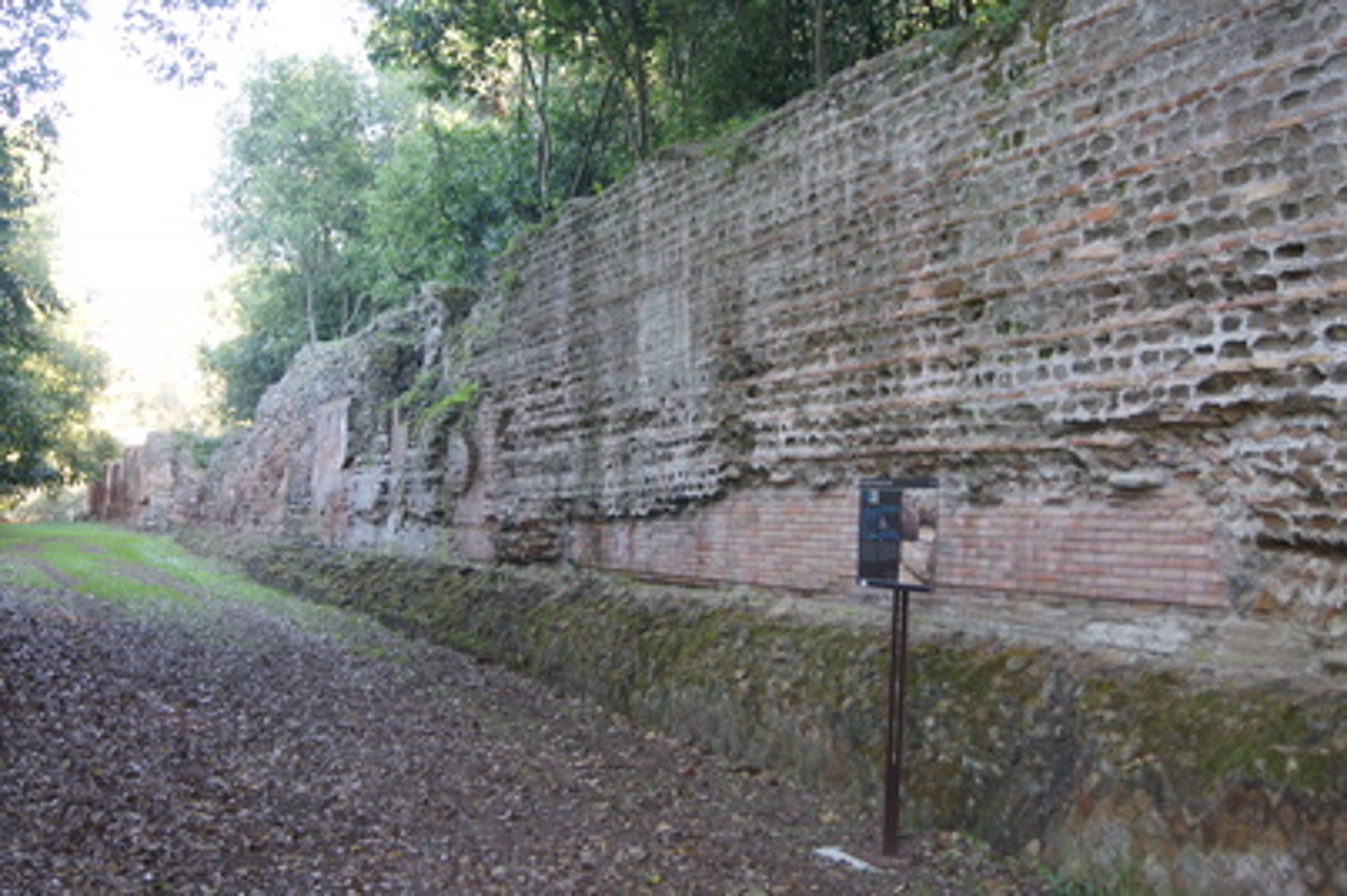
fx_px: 1570
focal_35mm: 42
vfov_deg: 31.8
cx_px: 674
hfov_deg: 46.4
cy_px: 448
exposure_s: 1/30
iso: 200
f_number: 4.5
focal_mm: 28
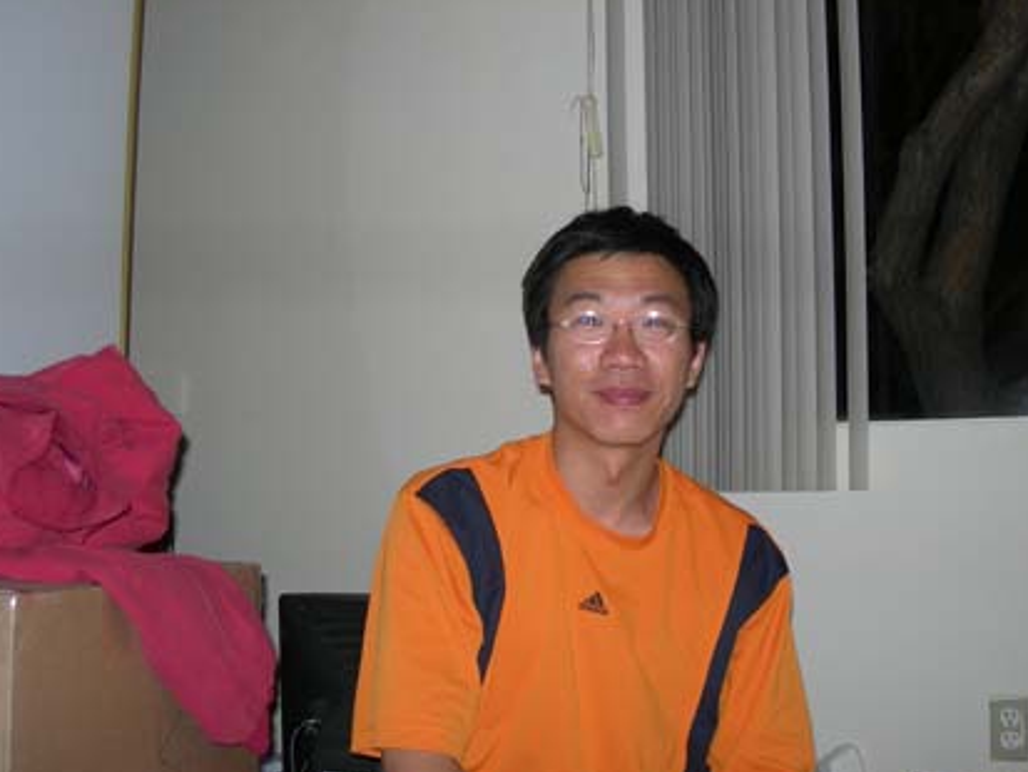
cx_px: 605
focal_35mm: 46
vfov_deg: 31.5
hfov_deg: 41.1
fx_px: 1366
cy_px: 320
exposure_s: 1/60.1
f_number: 2.8
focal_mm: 7.8
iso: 50
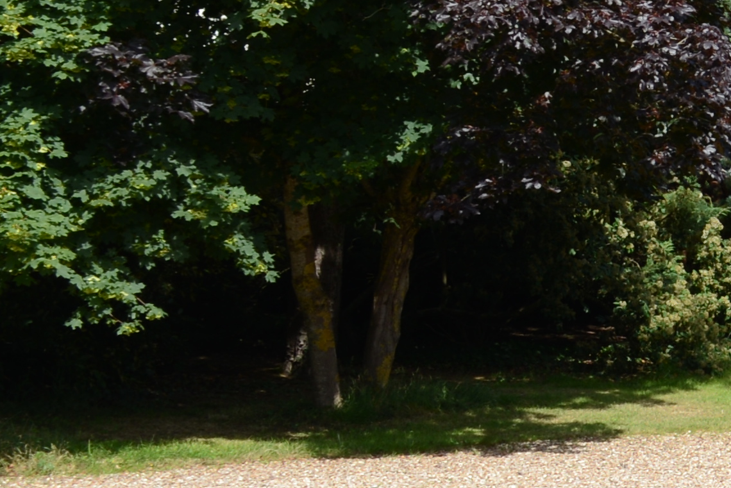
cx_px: 1796
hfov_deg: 11.1
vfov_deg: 8.9
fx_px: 3108
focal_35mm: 153
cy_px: 37
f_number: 13
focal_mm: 29
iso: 100
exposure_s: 1/60
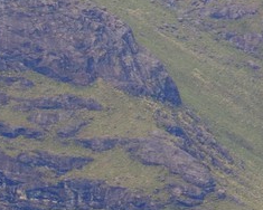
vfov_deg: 1.2
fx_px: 9924
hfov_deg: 1.5
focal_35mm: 1275
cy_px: 457
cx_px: -570
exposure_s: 1/800
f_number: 9
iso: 800
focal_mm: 200
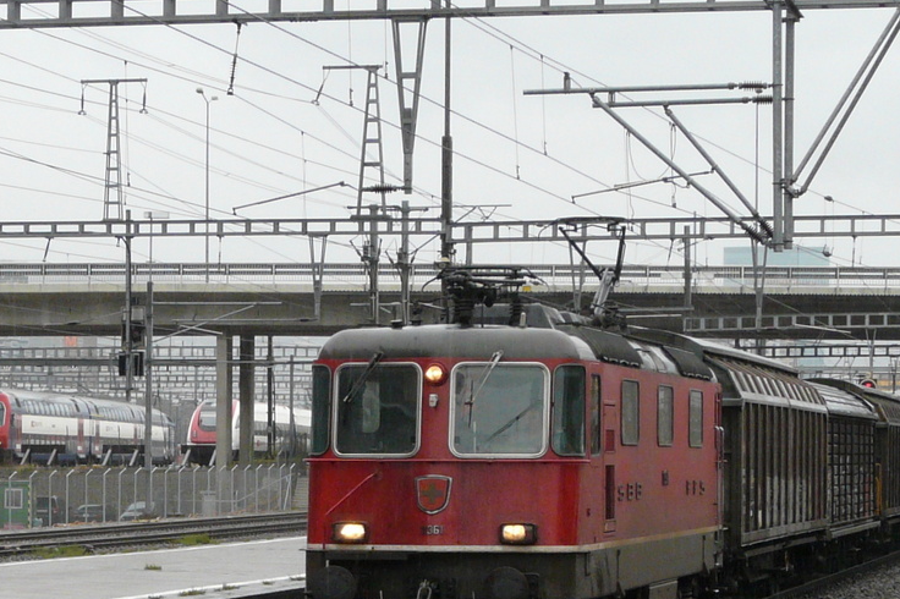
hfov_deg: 24.7
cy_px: 450
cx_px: 525
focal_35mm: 82
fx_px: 2049
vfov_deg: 16.6
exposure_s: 1/200
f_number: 4
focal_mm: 9.5
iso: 160
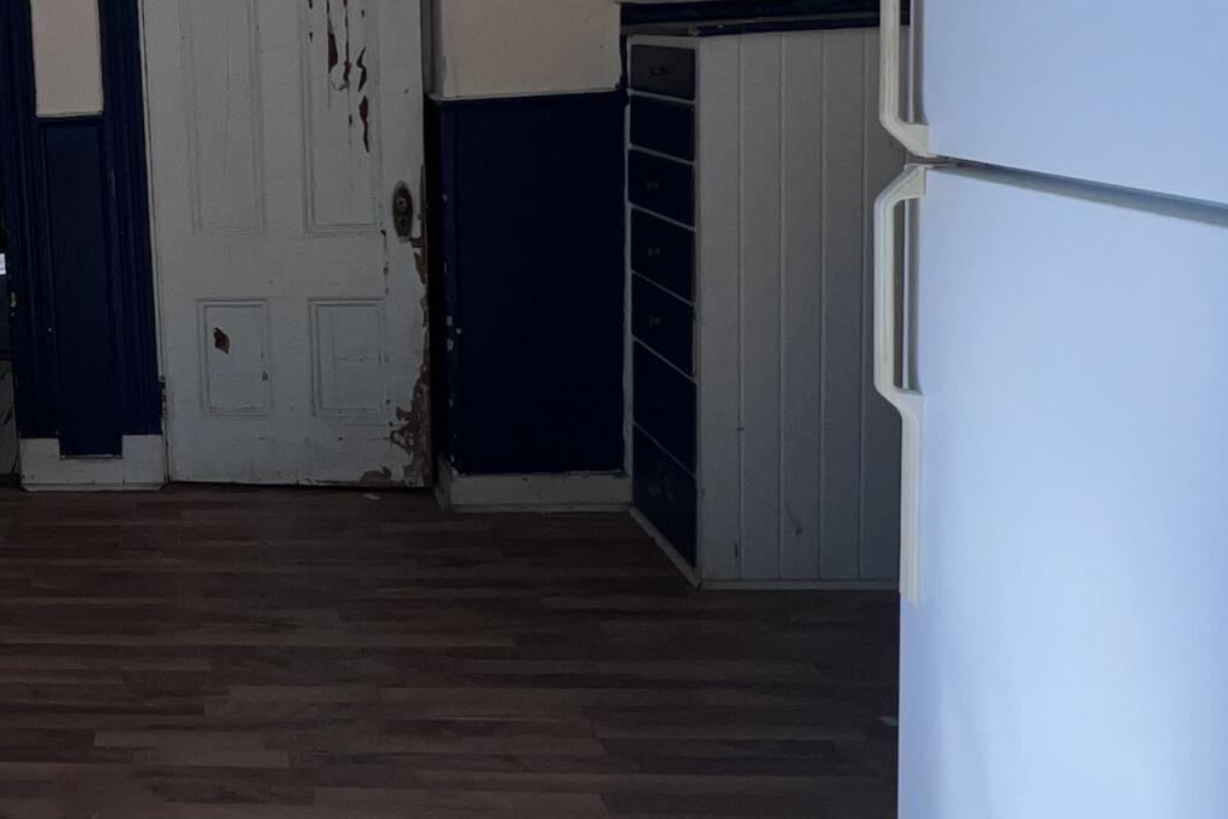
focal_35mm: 40
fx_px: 1364
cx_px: -35
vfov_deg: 32.9
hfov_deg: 41.3
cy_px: 234
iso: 25
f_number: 1.8
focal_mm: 1.57
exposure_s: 1/252
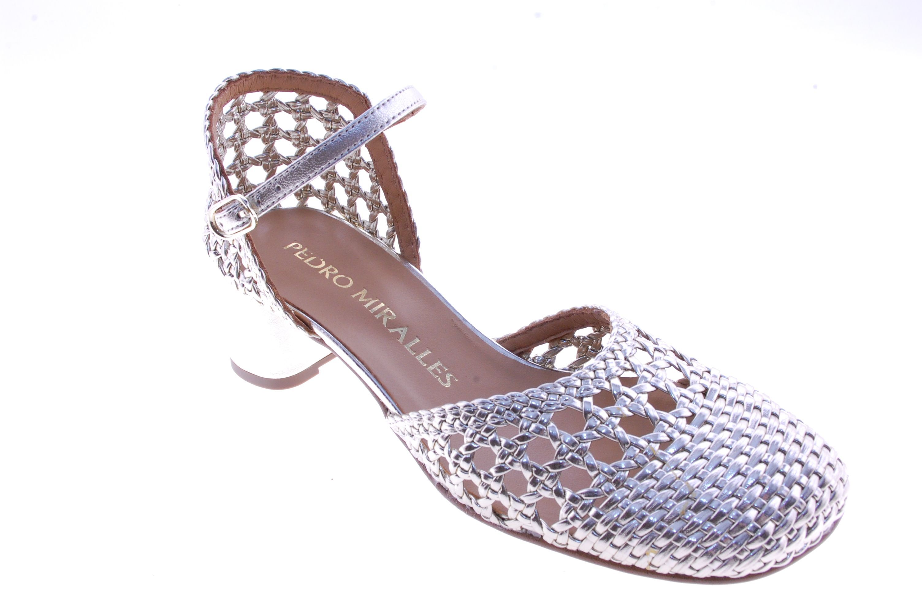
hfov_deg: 43.6
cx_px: 461
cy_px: 306
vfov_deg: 29.8
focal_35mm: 45
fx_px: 1151
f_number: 13
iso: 800
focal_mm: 30
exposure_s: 1/30
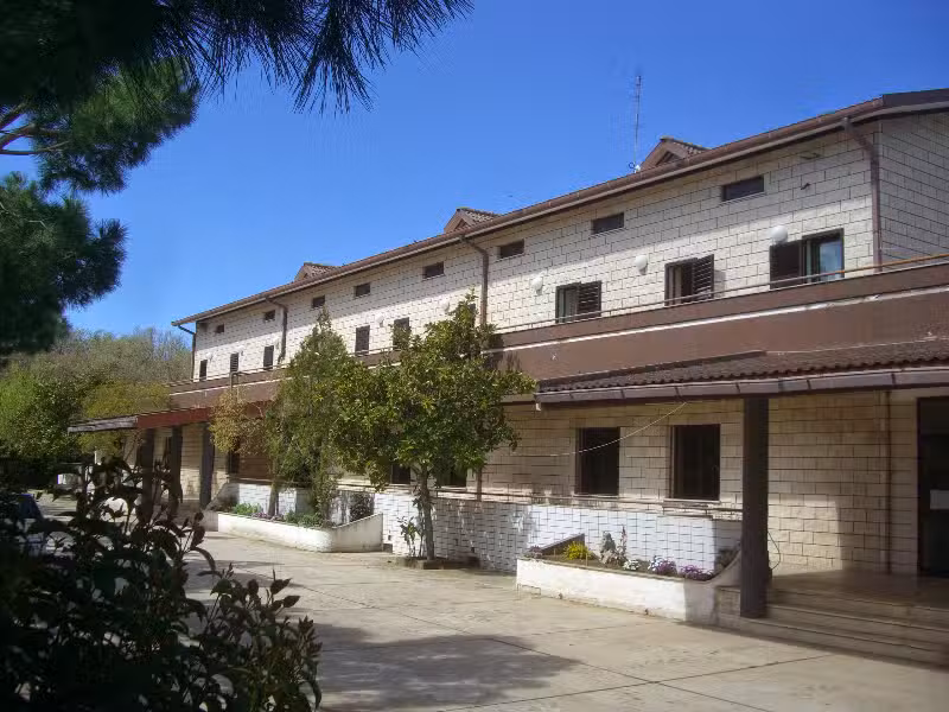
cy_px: 356
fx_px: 1042
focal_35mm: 38
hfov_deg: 49.0
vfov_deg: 37.7
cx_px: 474
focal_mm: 7.9
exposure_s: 1/320
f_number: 5.6
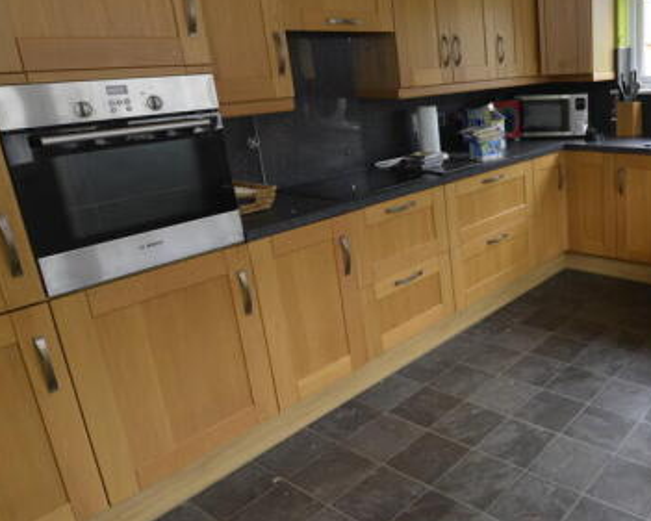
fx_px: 556
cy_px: 217
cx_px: 543
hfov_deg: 55.3
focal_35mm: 29
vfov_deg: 50.0
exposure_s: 1/80
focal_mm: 11
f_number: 4.5
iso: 200
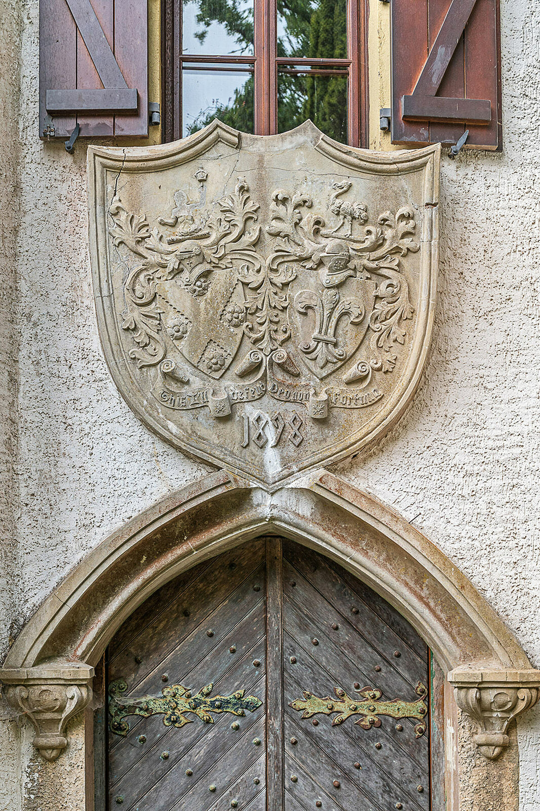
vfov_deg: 42.8
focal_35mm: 46
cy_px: 406
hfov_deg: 29.2
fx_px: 1036
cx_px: 270
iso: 640
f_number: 5.6
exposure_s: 1/200
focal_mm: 46
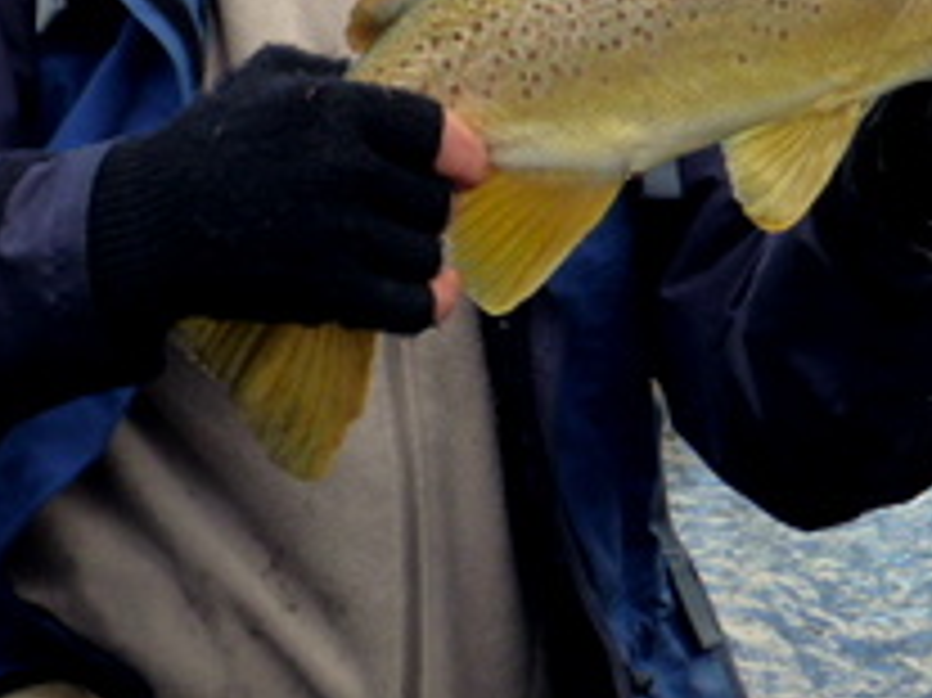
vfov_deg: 15.1
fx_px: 2556
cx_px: 590
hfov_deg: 20.6
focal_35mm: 95
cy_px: -104
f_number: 4.2
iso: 125
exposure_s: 1/125
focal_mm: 7.4
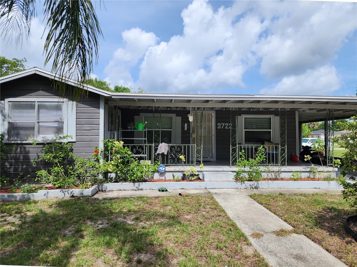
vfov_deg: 58.9
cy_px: 134
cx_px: 178
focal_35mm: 23
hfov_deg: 73.9
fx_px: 237
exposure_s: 1/1076
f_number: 1.8
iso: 12
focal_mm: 6.4
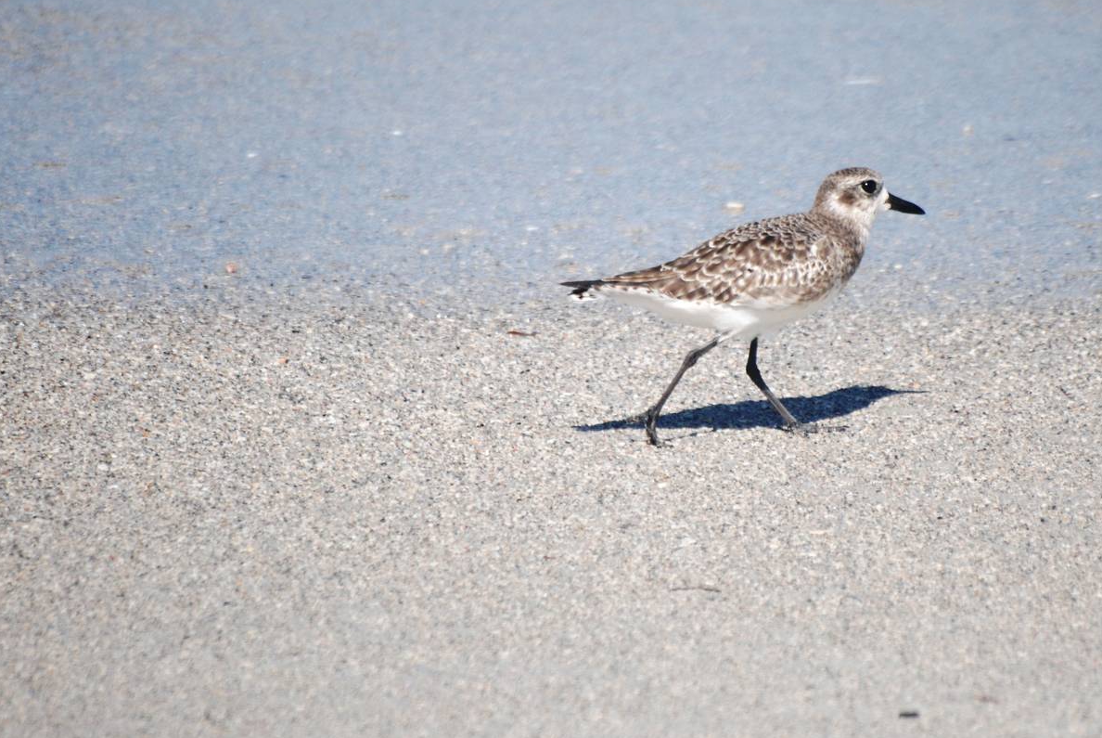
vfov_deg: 2.3
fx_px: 18571
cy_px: 281
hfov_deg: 3.4
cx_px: 662
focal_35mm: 606
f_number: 5.6
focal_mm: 300
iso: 400
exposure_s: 1/2000
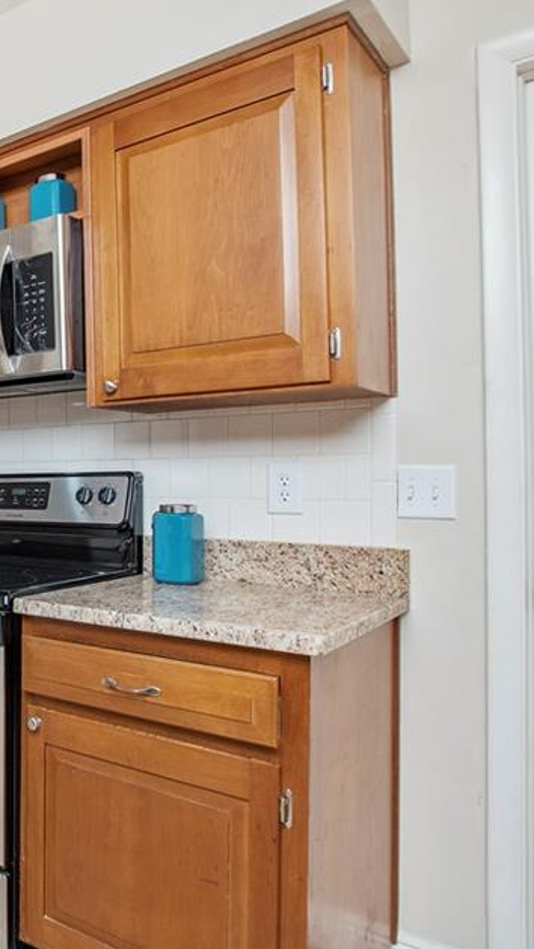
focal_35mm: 29
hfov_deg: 31.7
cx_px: -145
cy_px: 467
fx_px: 730
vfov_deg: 66.1
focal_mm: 17
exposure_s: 1/80
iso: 400
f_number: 8
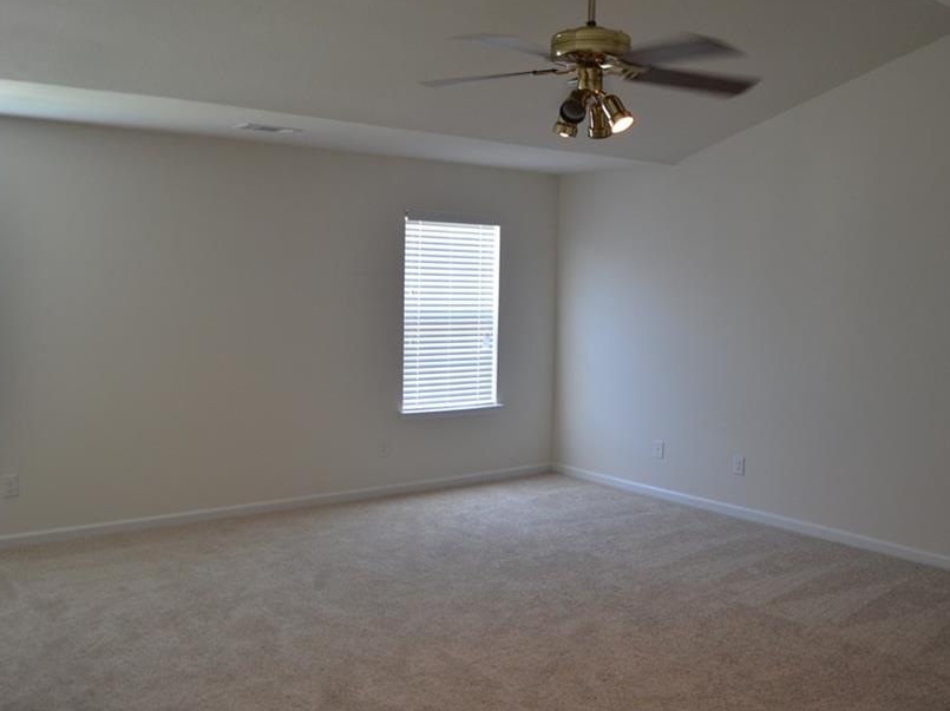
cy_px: 340
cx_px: 481
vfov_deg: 42.9
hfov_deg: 55.4
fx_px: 905
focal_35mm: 33
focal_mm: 18
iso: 640
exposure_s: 1/60
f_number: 3.5
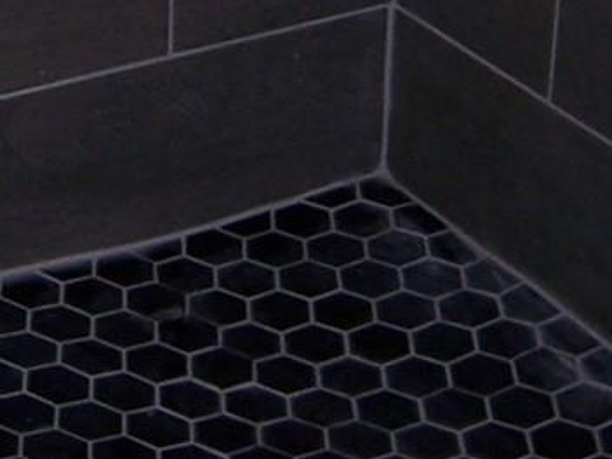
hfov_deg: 13.0
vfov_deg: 9.5
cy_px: -294
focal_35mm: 150
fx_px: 2652
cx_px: -14
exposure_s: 1/60
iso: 80
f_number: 2.8
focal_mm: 5.5
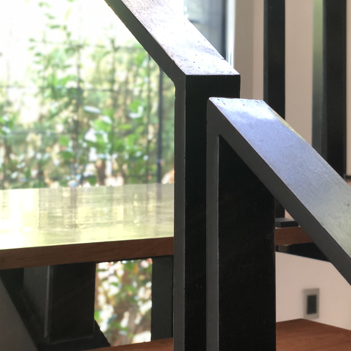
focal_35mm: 84
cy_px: 55
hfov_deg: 20.6
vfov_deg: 20.3
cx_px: 180
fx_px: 964
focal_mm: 6
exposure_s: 1/30
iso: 100
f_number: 2.4
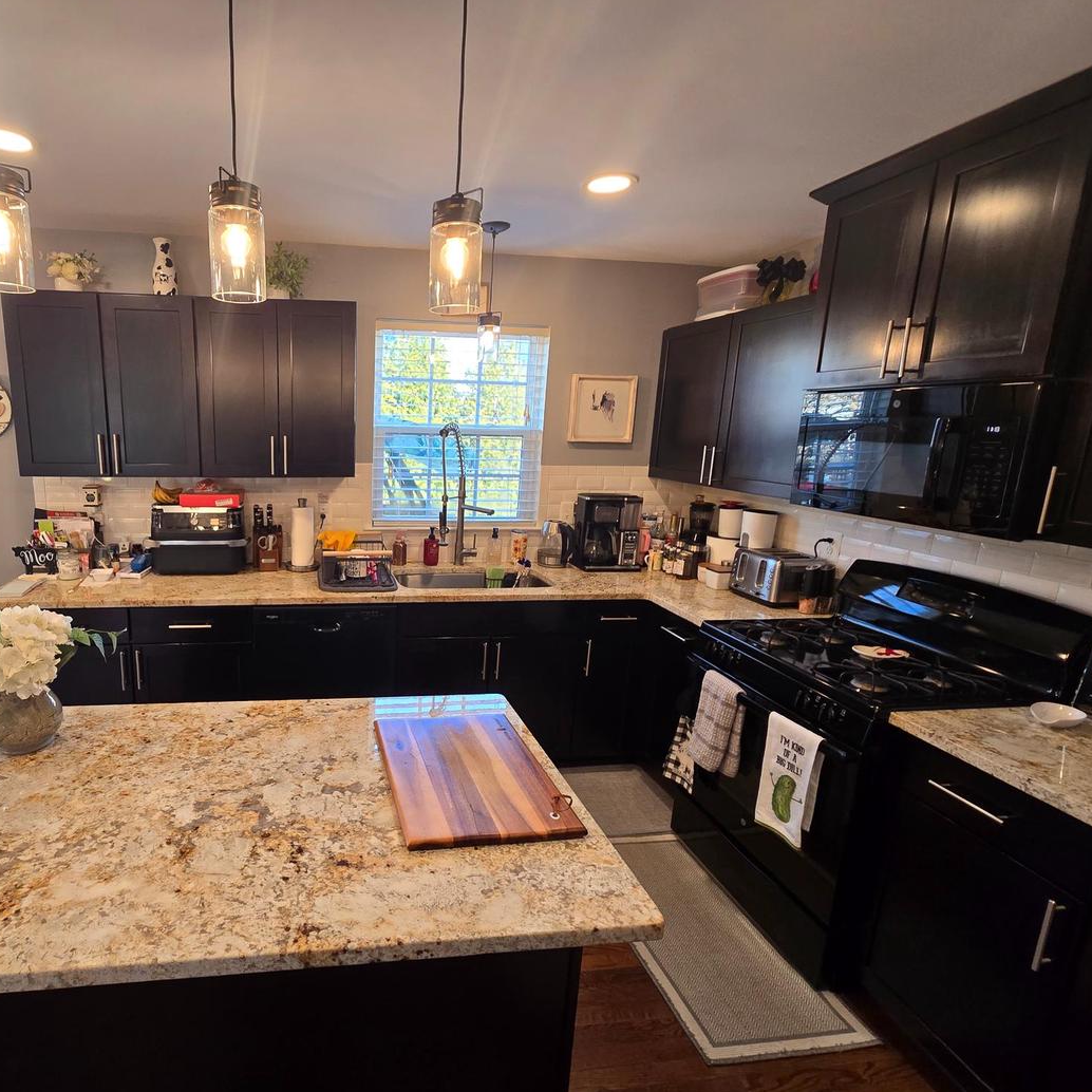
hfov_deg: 84.8
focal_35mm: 16
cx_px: 375
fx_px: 571
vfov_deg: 87.4
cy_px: 561
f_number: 2.2
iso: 125
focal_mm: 2.2
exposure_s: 1/60
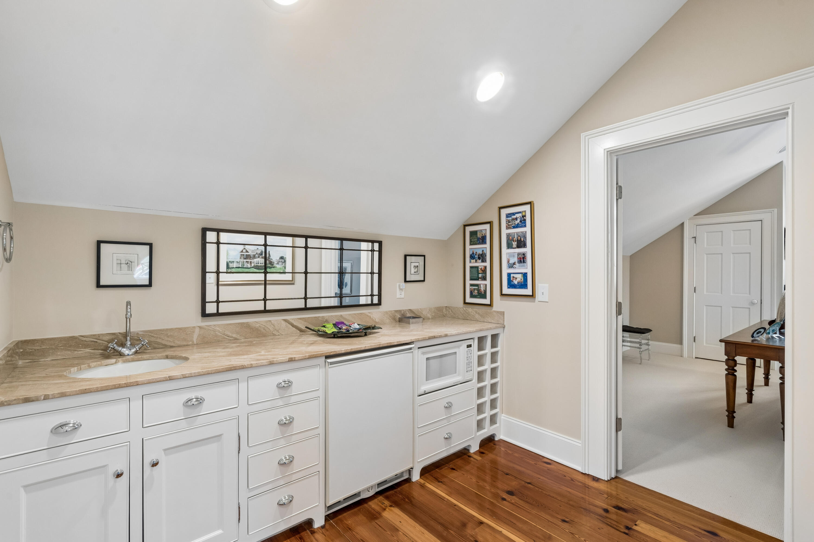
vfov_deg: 73.7
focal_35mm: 16
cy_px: 271
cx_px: 407
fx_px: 362
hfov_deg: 96.7
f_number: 8
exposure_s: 1/5
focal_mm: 16
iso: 400
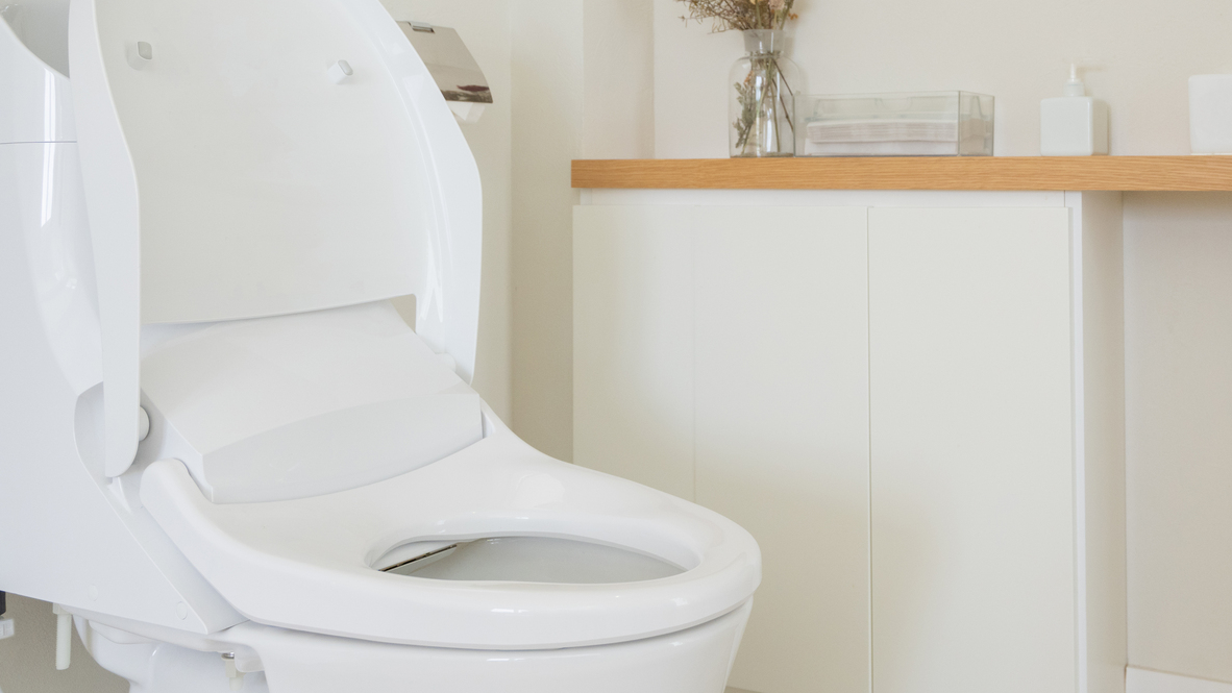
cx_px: 849
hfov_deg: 50.4
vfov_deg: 30.2
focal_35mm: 39
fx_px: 1274
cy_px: 229
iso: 800
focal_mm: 22
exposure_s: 1/250
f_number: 4.5
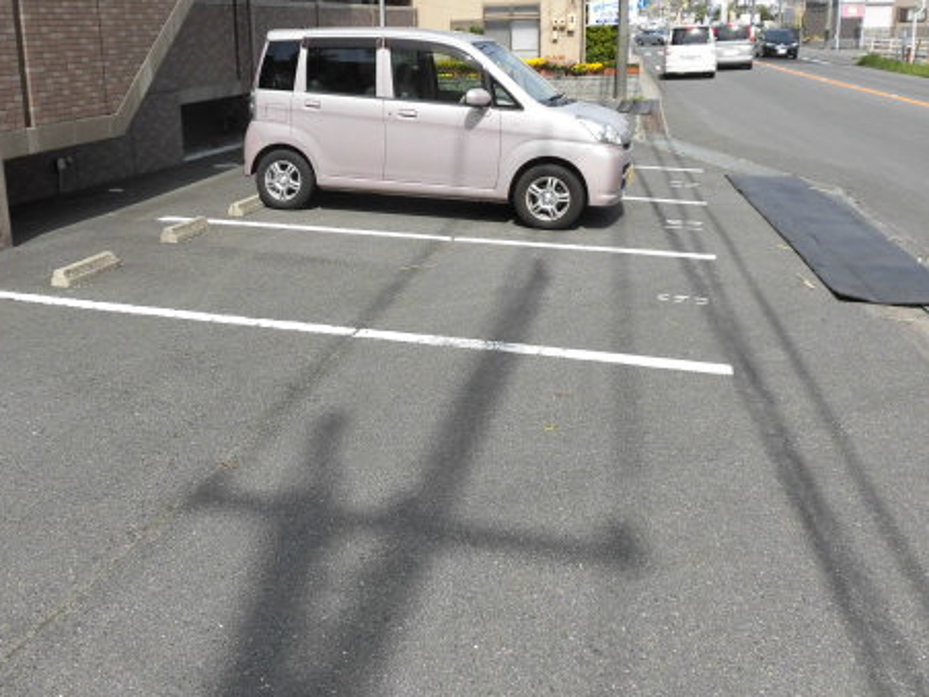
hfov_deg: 53.3
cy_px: 255
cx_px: 339
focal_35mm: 34
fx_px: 912
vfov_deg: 41.4
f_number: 7.8
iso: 100
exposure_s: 1/160
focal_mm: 4.3
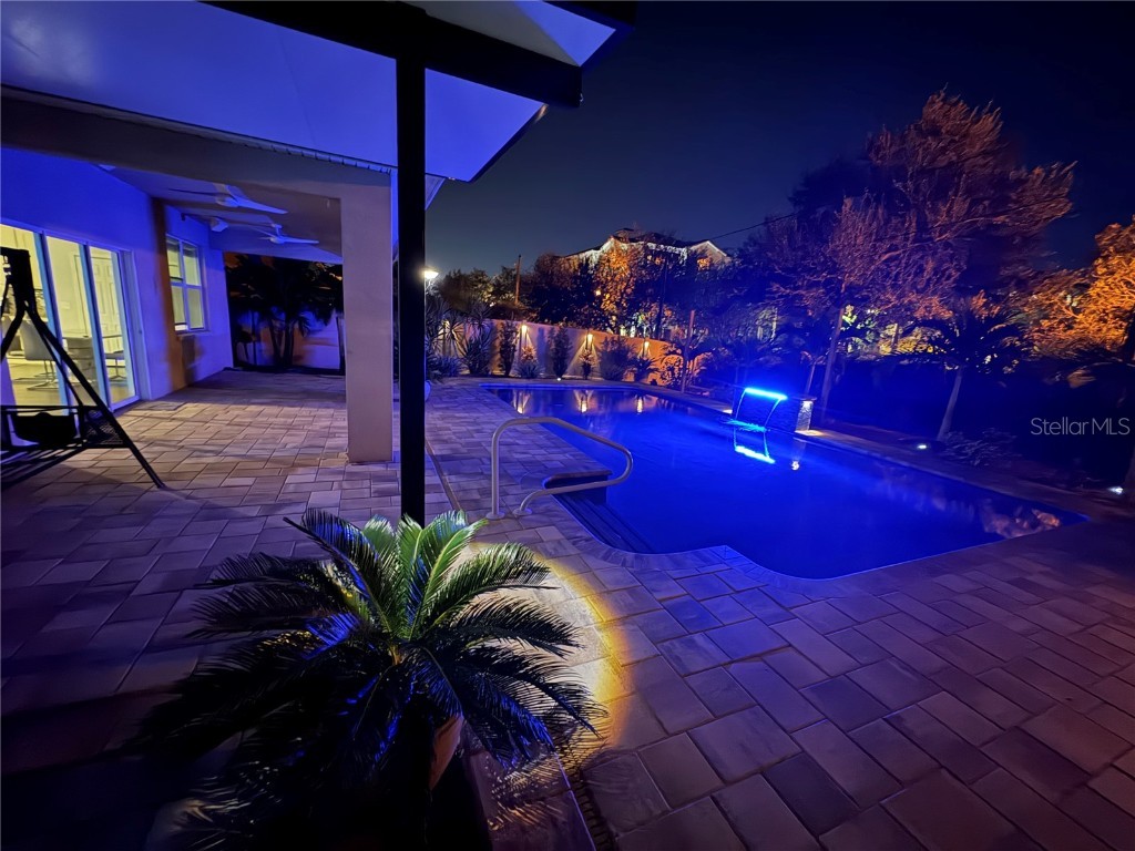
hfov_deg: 102.1
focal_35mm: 14
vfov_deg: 85.7
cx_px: 568
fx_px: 459
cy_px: 426
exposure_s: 1/4
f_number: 2.2
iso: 2500
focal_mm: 2.22
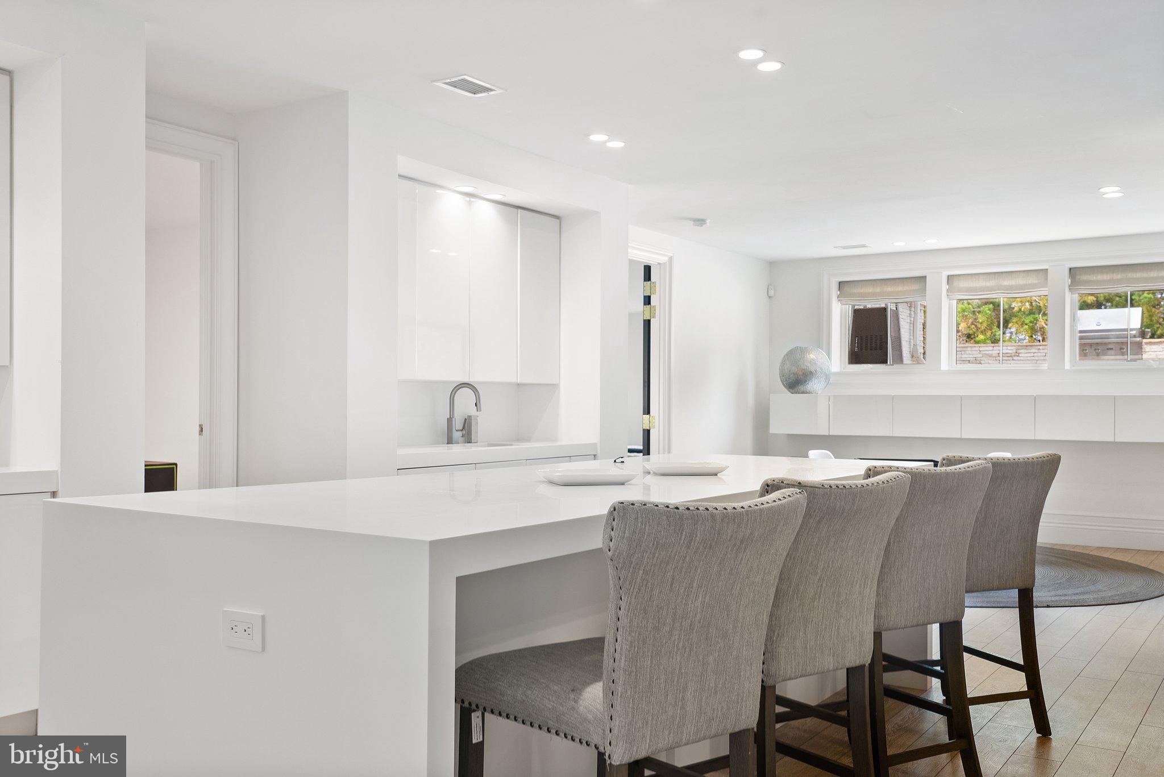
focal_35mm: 31
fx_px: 1003
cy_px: 388
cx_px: 582
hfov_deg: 60.3
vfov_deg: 42.4
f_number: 8
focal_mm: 31
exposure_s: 2.5
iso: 400
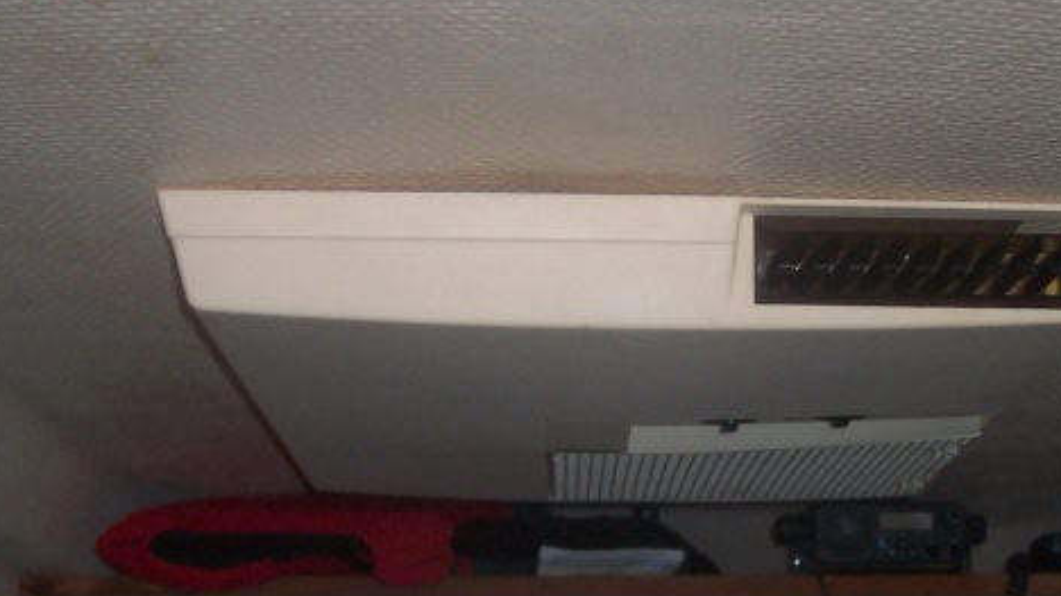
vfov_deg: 17.7
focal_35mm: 68
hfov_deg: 30.9
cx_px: 639
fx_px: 1913
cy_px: 318
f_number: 2.8
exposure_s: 1/30
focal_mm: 8
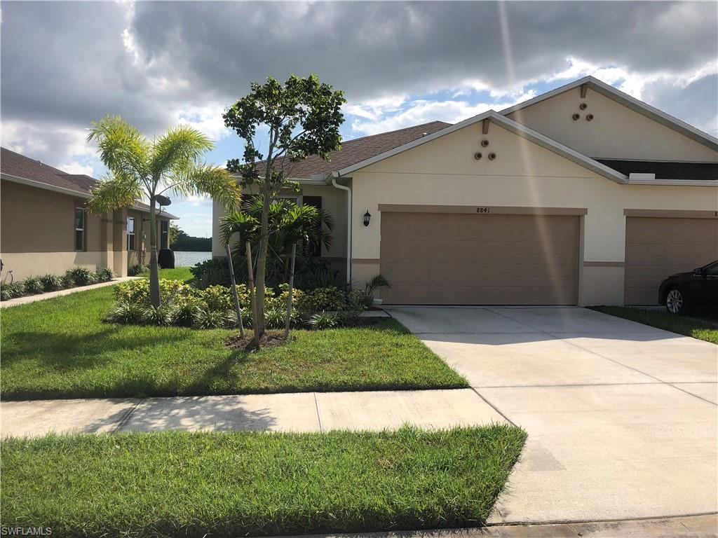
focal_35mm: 28
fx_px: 581
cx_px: 359
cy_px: 269
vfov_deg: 49.7
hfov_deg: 63.4
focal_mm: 4
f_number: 1.8
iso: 20
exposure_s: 1/2525
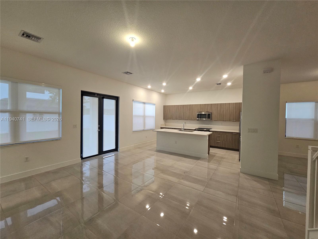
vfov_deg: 89.9
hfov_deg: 106.2
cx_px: 159
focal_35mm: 13
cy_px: 120
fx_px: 119
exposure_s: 1/60
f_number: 2.2
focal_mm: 2.2
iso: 200
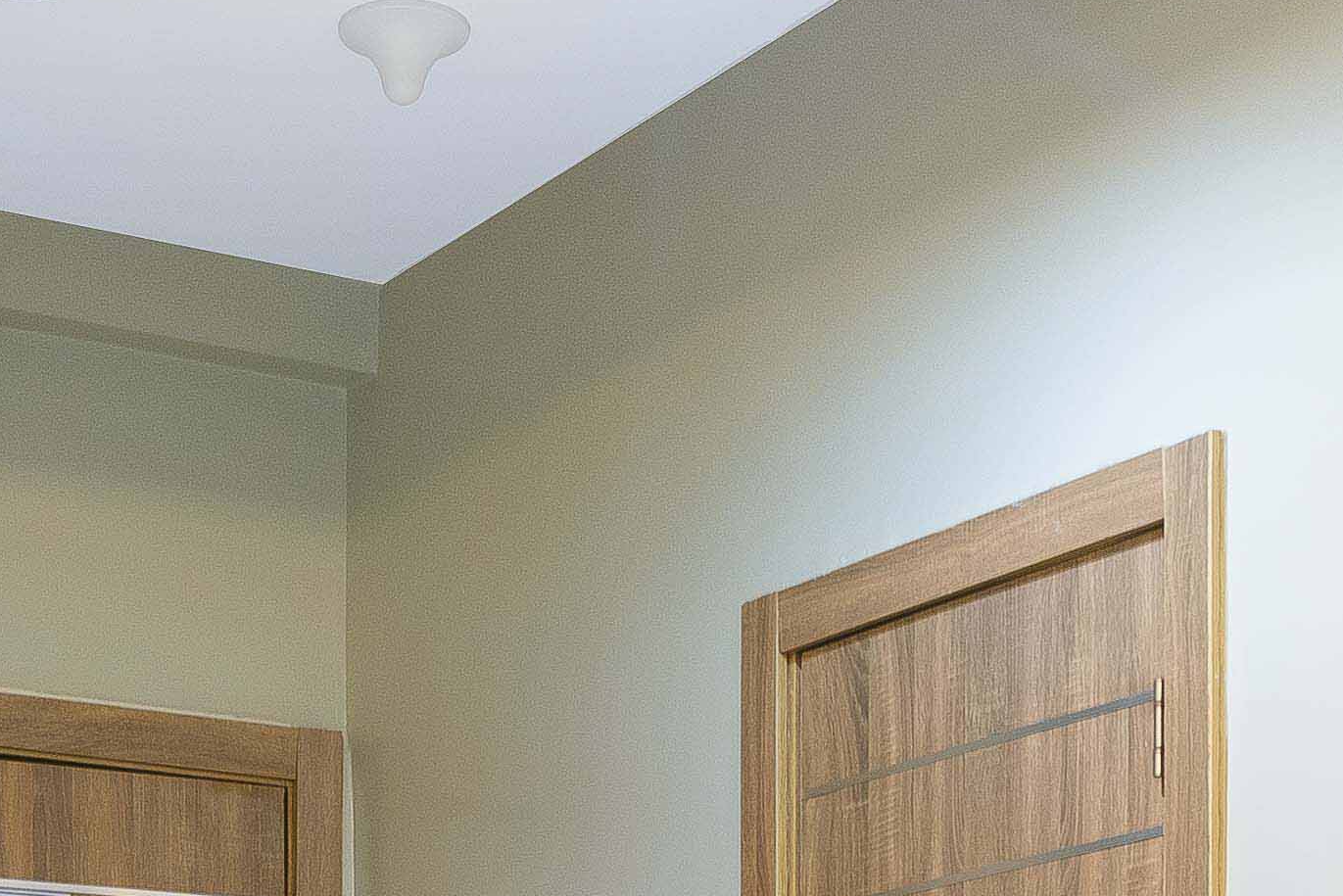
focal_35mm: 87
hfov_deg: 23.2
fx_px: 3246
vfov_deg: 13.9
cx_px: 390
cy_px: 1654
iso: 400
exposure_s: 1/2.5
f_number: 7.1
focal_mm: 17
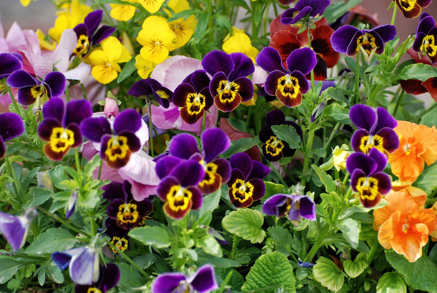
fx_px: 2552
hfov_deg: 9.8
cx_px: 218
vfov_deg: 6.6
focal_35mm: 210
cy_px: 146
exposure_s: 1/400
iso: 400
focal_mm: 140
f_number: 5
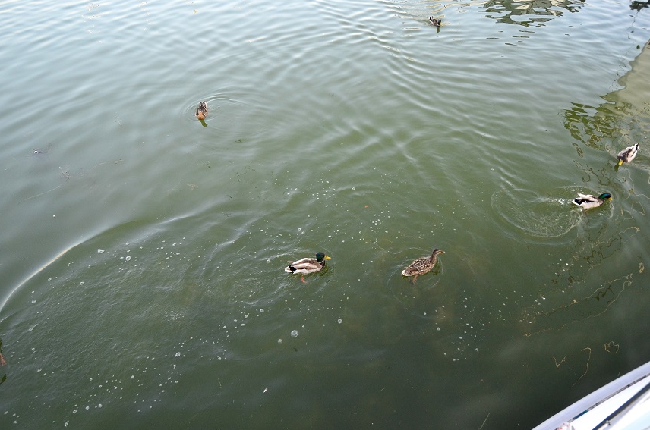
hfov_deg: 81.1
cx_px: 359
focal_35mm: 21
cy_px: 223
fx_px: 378
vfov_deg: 59.3
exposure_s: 1/500
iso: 560
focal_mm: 12
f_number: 4
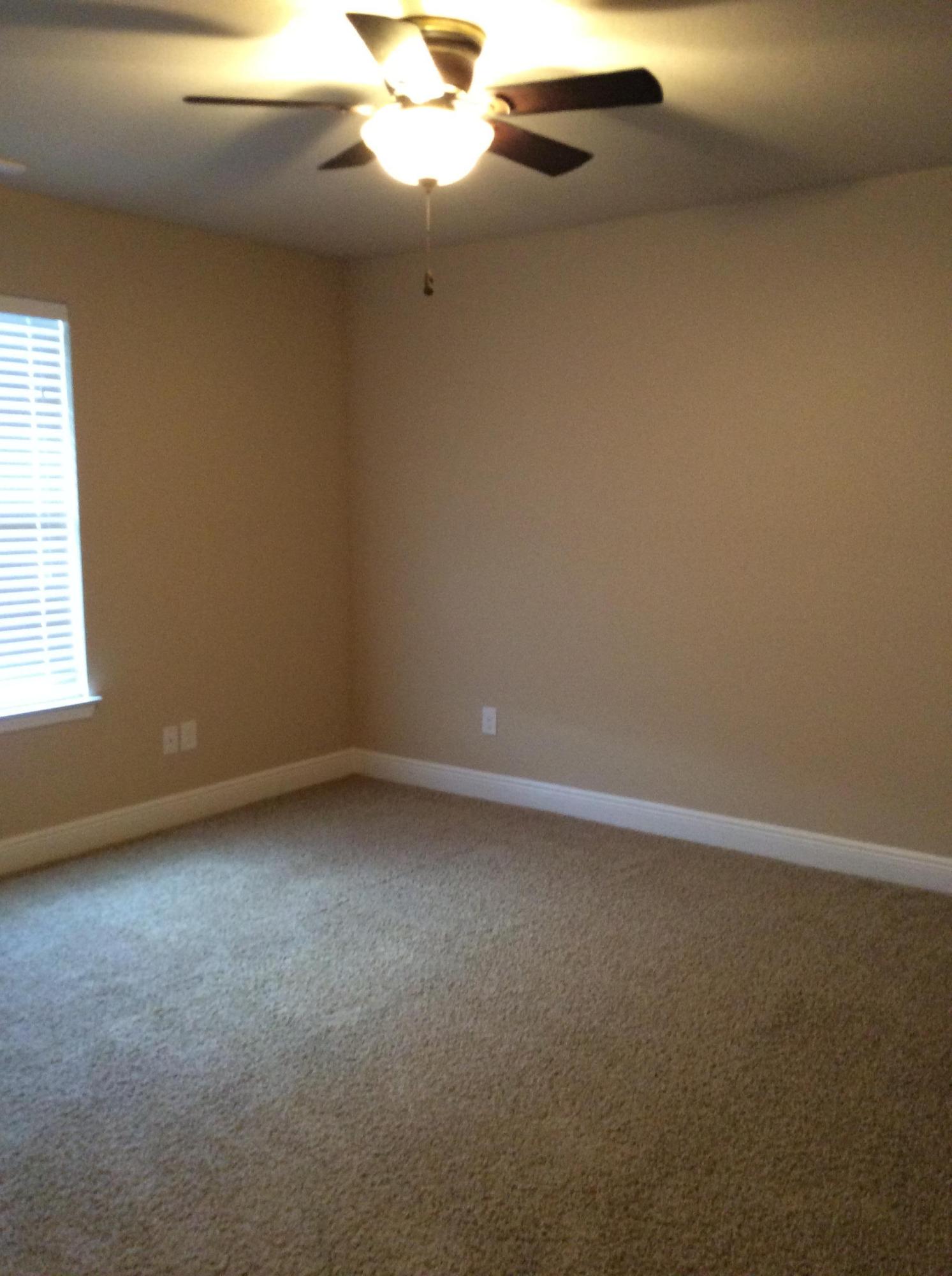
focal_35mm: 32
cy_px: 638
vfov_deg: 56.9
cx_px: 476
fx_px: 1177
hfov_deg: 44.0
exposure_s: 1/24
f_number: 2.4
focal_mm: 3.3
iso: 200
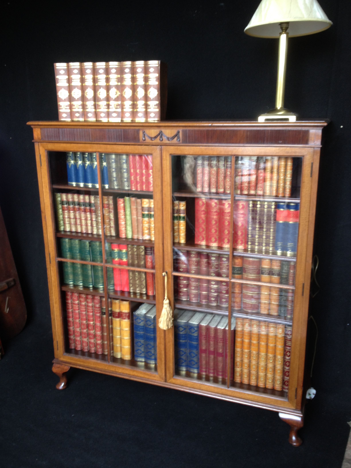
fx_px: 473
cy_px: 234
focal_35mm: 35
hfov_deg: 40.7
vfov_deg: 52.6
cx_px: 176
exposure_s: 1/20
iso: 64
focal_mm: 4.28
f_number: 2.4
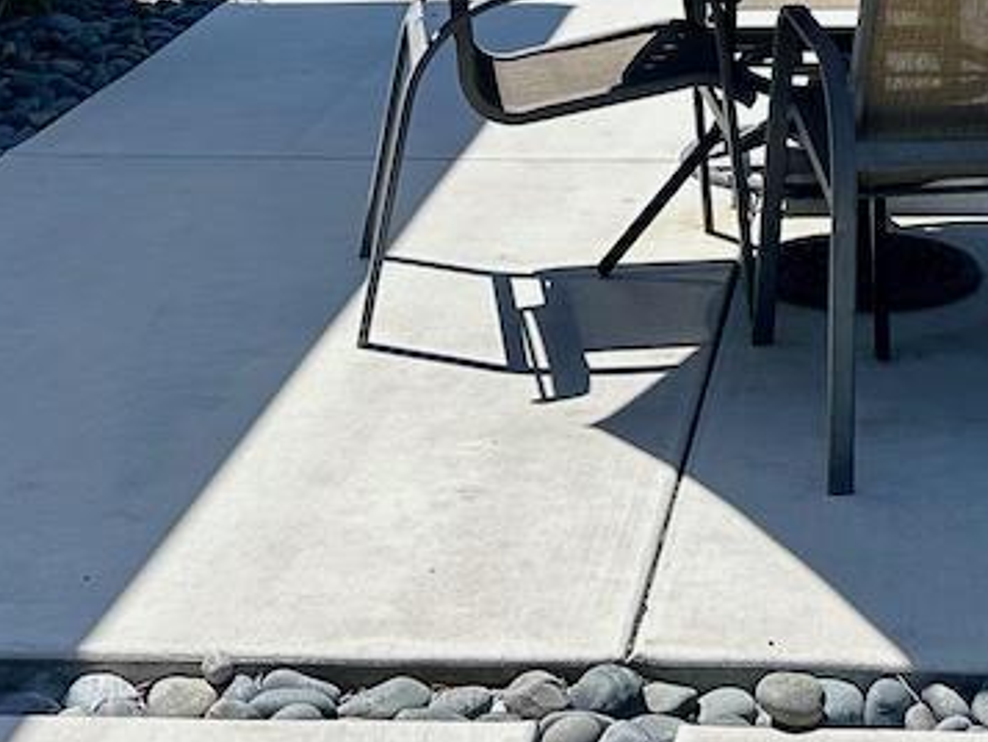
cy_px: -515
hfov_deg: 21.9
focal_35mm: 86
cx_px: 988
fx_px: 2455
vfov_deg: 15.3
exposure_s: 1/3861
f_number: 1.78
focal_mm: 6.86
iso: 80
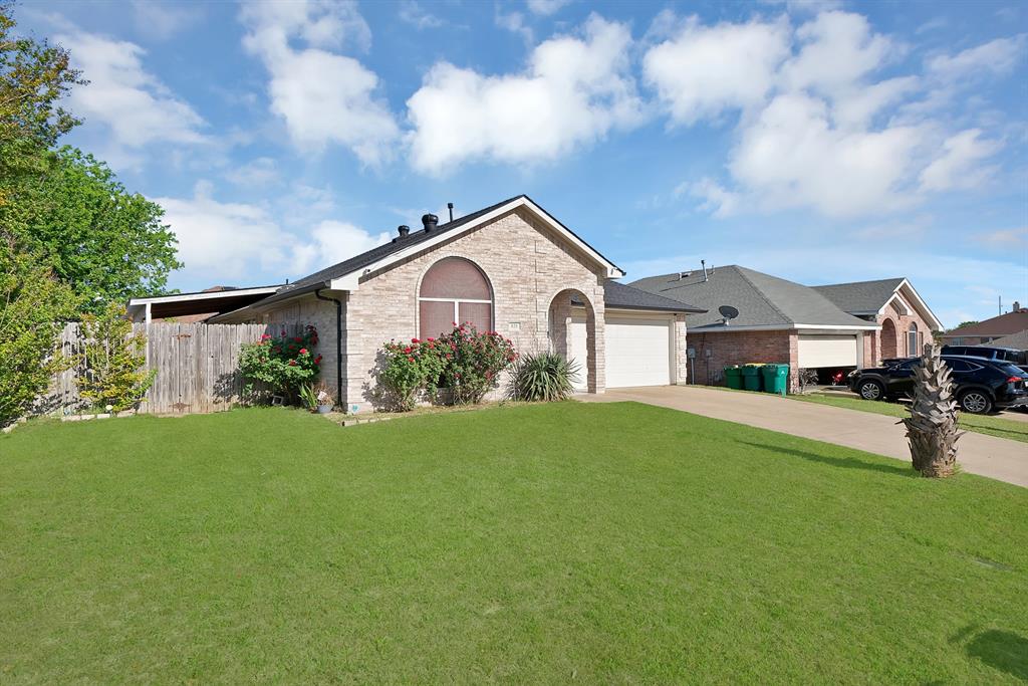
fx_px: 571
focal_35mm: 20
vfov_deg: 61.9
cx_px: 514
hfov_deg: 84.0
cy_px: 343
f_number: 9
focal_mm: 20
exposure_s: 1/500
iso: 640
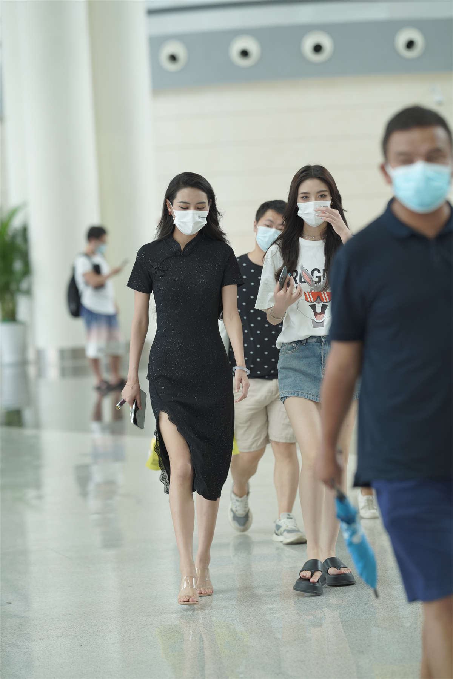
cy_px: 340
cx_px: 226
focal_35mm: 135
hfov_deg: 10.2
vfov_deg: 15.2
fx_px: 2548
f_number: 2.8
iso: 640
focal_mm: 135
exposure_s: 1/320
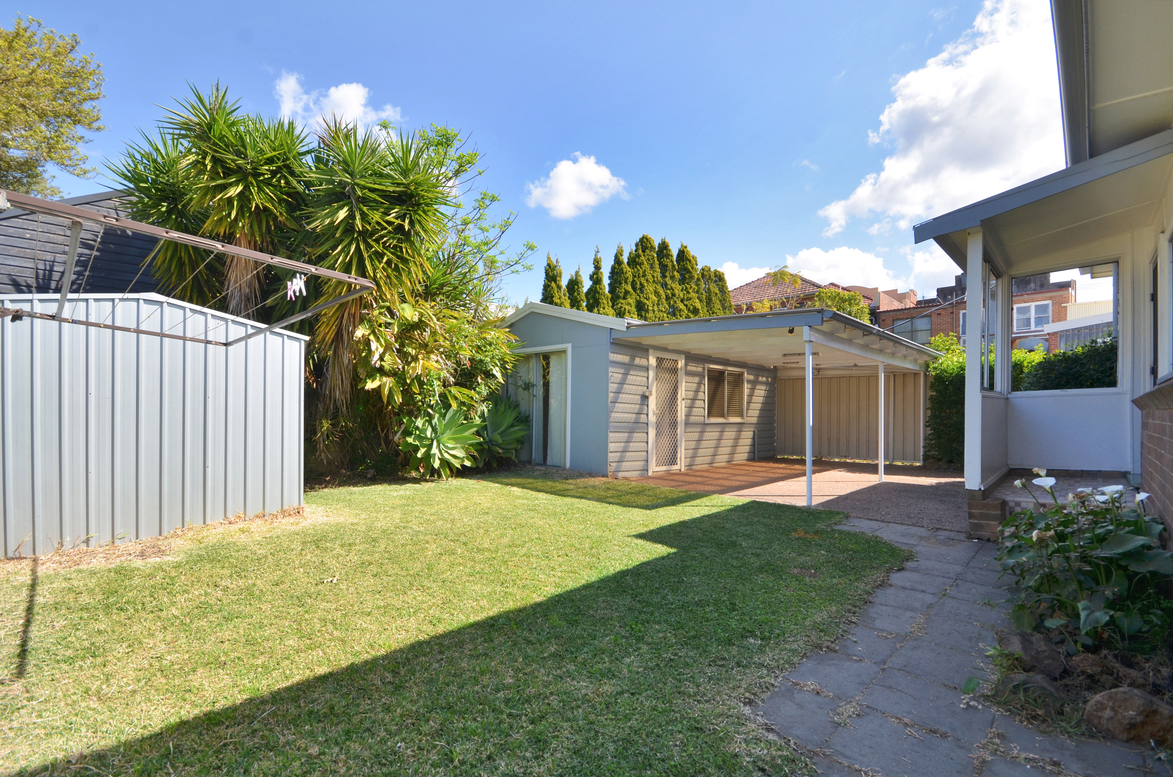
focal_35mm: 15
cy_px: 388
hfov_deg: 100.5
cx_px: 586
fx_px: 488
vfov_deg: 77.1
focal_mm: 10
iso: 160
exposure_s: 1/250
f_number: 8
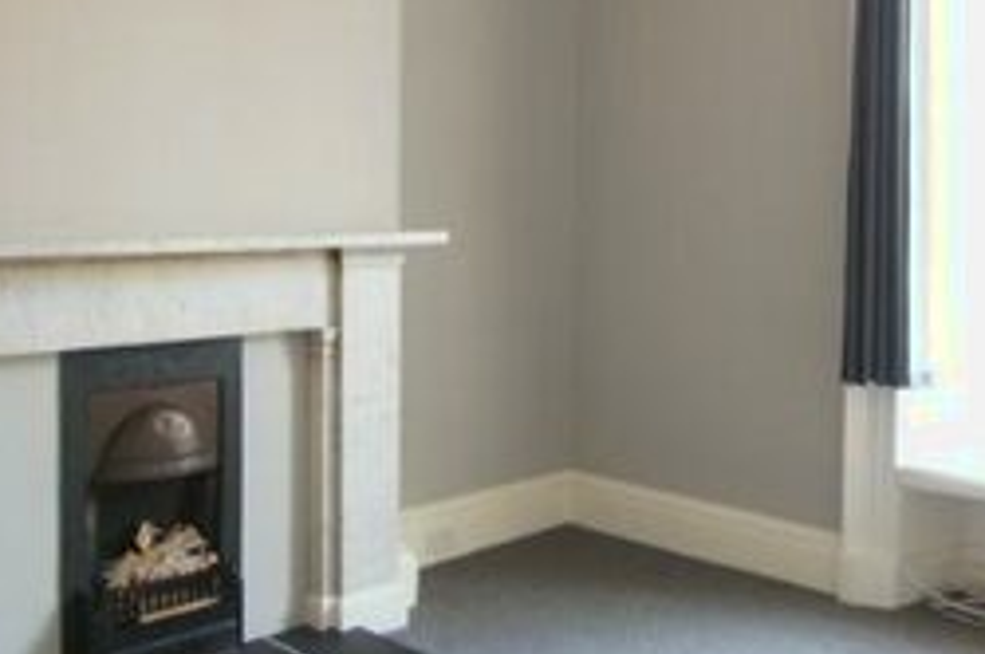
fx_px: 1148
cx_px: 524
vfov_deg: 31.5
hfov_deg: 46.4
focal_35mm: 42
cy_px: 205
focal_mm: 10
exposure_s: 1/10
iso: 200
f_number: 4
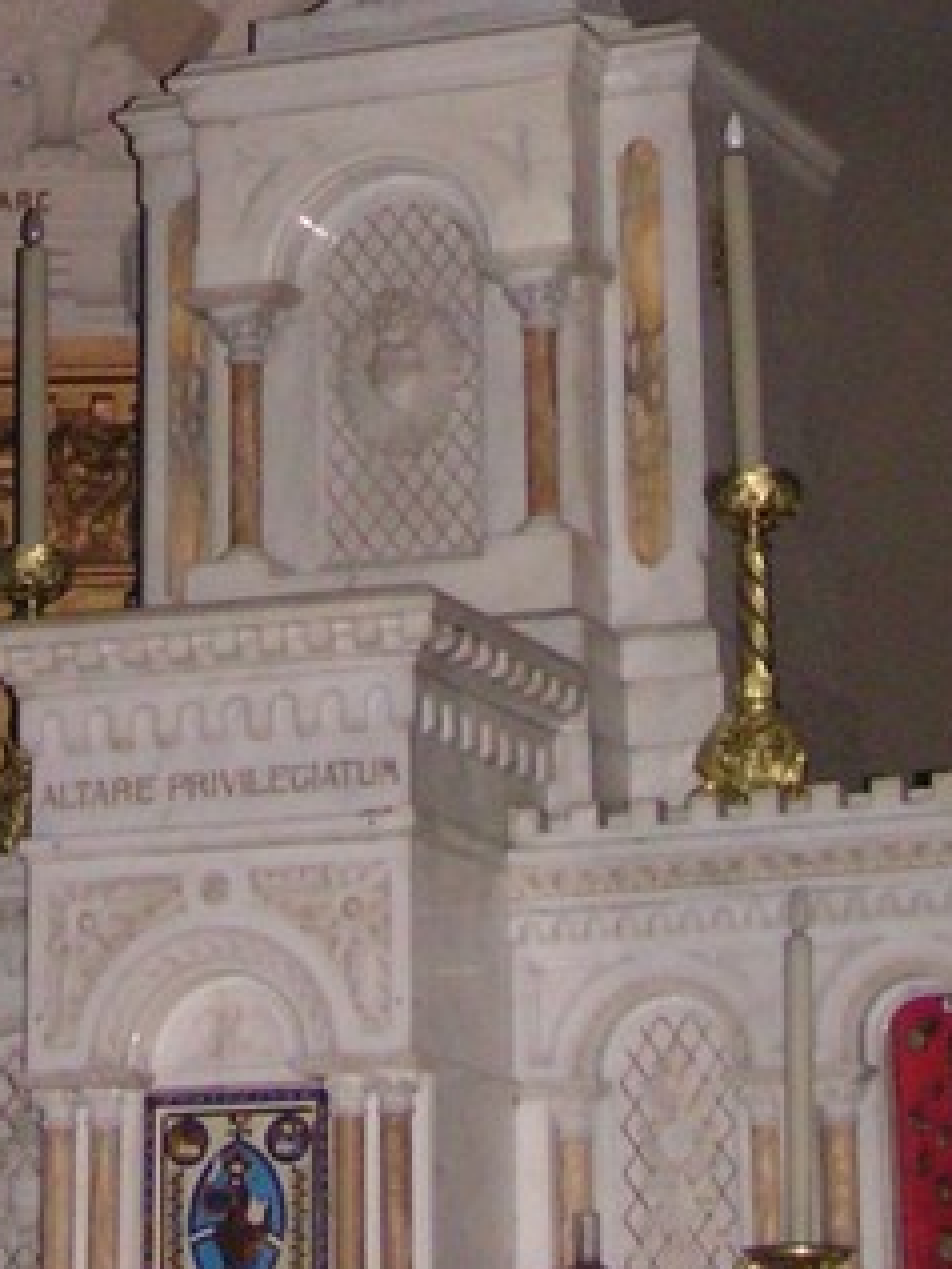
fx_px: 4690
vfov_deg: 14.7
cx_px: 204
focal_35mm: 128
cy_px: -394
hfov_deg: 11.6
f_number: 2.8
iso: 200
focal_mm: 5.8
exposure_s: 1/40
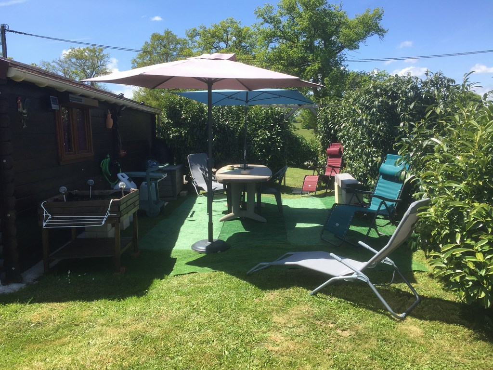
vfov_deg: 48.2
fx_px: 413
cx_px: 246
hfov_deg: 61.7
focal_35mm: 29
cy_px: 185
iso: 32
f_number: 2.2
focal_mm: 4.15
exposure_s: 1/1163
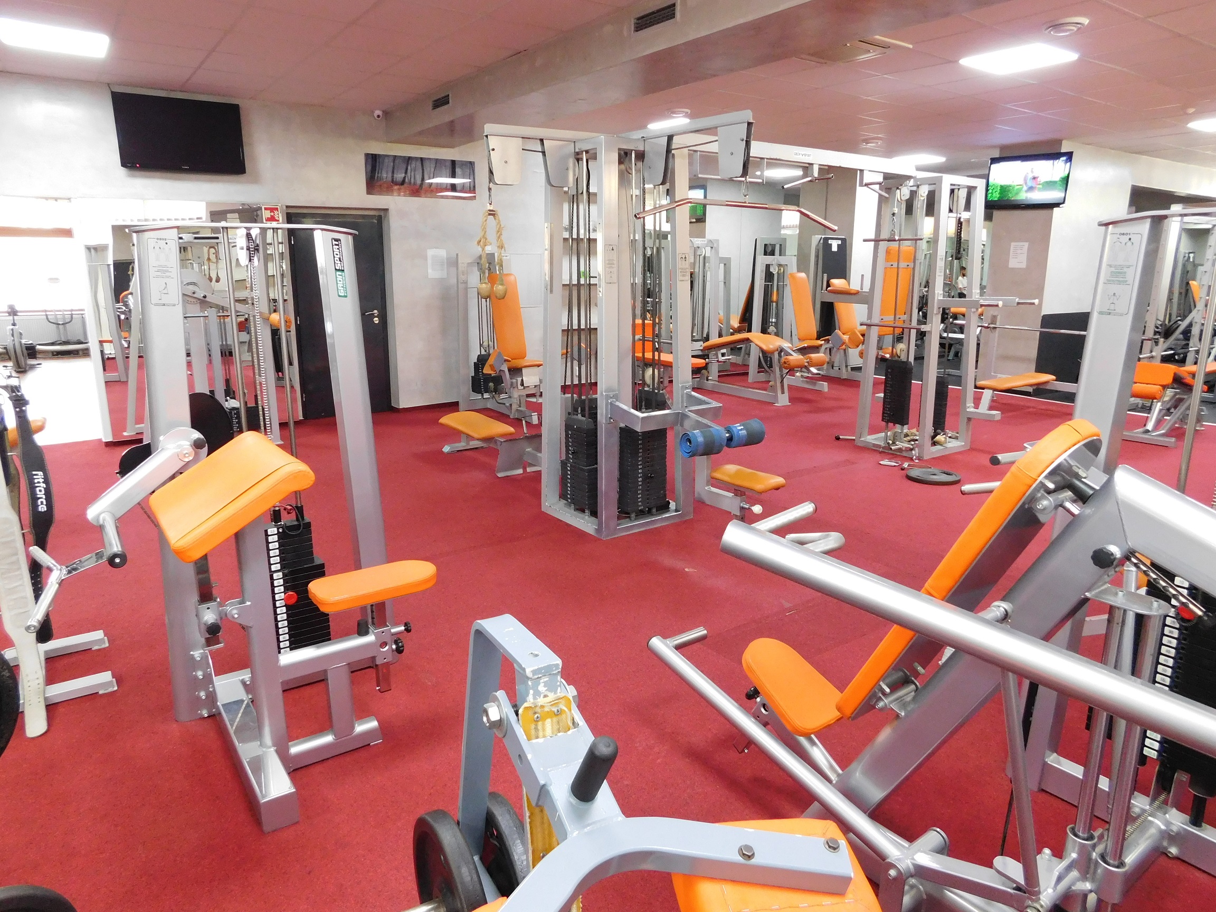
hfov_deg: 73.9
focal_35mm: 23
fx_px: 808
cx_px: 608
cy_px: 456
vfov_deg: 58.9
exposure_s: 1/15
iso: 400
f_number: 3
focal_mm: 4
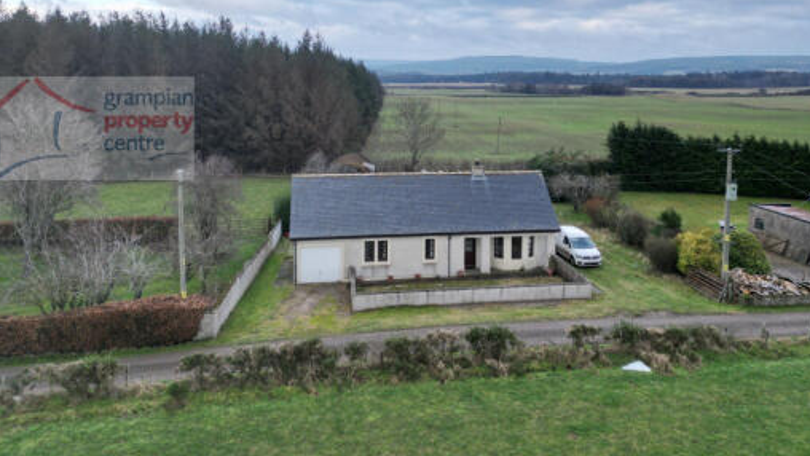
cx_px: 427
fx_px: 644
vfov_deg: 38.2
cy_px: 128
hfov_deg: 64.3
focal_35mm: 30
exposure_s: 1/667
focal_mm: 6.72
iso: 100
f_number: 1.7
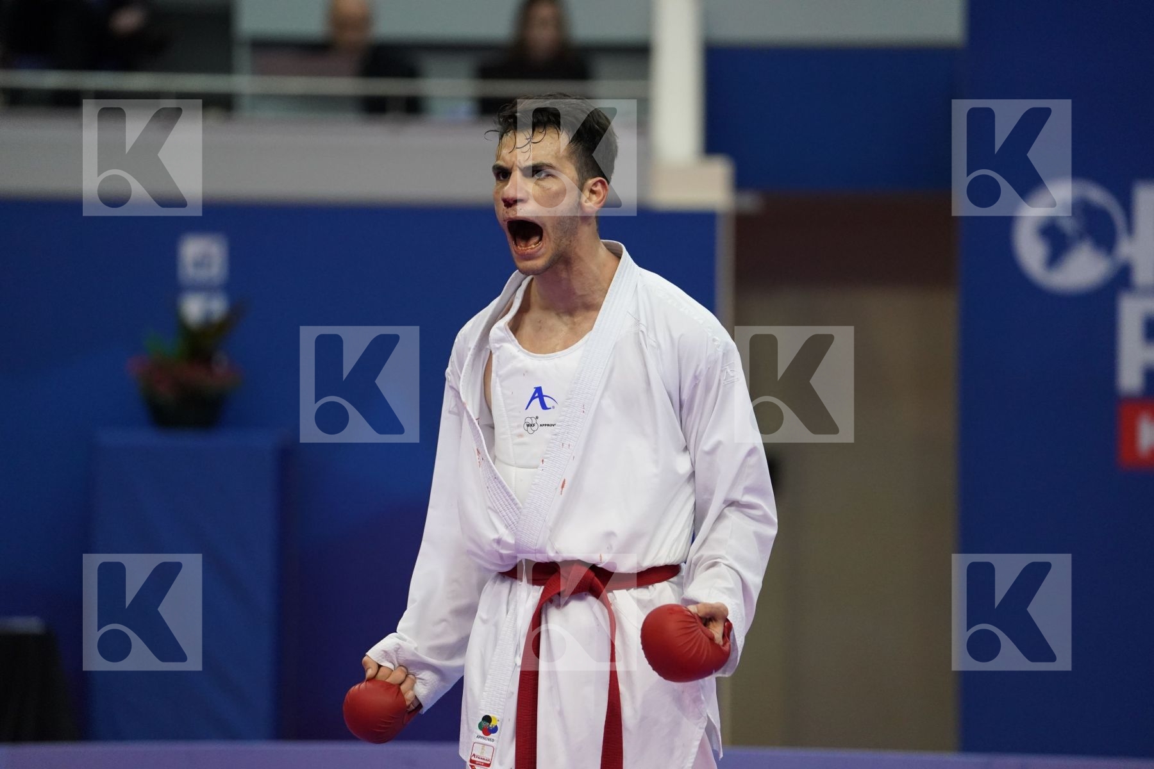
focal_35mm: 200
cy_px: 384
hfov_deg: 10.3
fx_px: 6411
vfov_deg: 6.9
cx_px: 577
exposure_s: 1/1000
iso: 4000
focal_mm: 200
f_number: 2.8
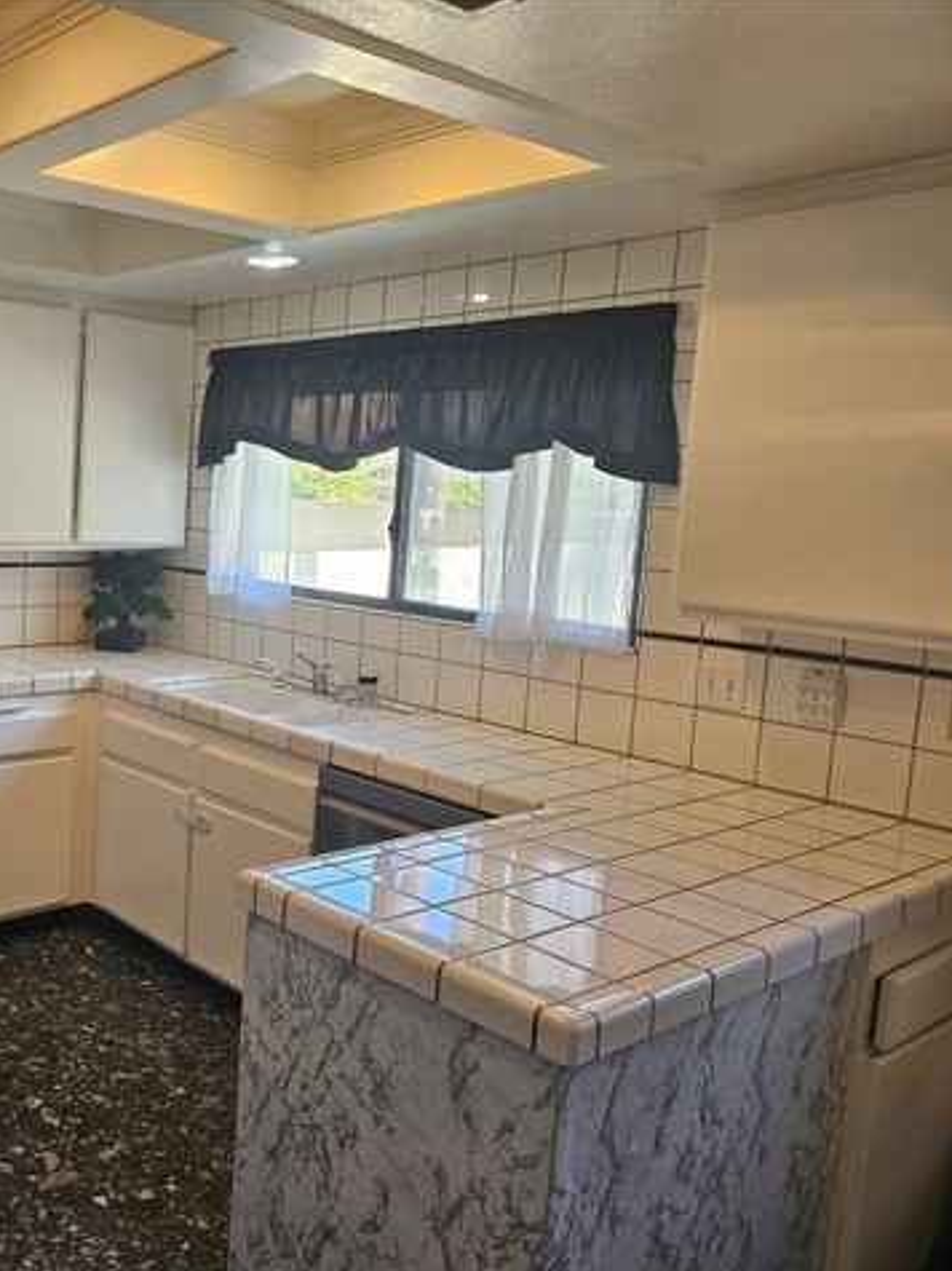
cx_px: 120
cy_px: 637
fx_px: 1137
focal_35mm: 31
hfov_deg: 42.2
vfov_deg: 58.4
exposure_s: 1/120
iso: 125
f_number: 1.7
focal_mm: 6.3
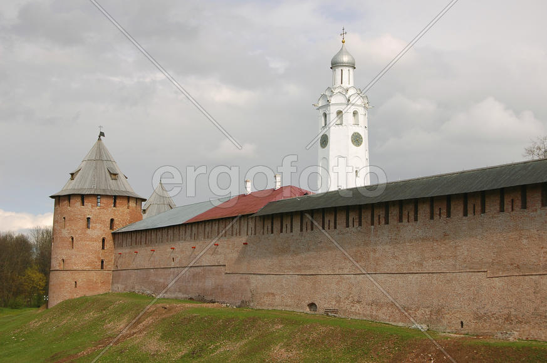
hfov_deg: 29.3
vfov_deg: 19.7
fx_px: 1047
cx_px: 274
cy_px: 182
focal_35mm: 69
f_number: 9
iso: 200
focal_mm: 46
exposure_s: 1/125
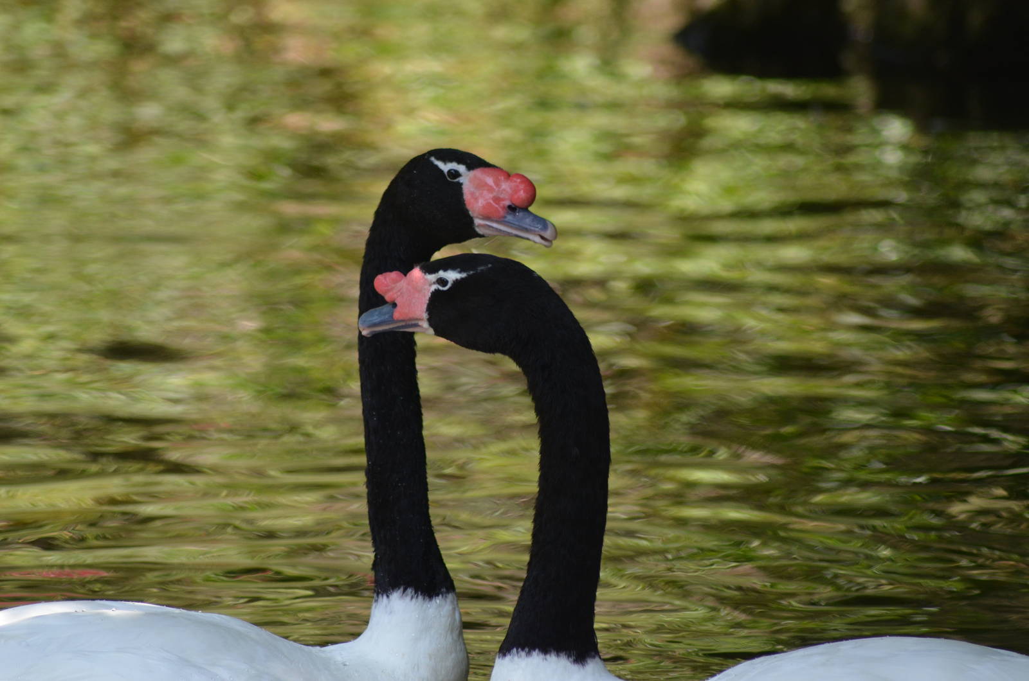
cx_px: 514
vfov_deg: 5.4
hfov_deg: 8.1
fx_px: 7274
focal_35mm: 255
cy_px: 340
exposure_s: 1/1000
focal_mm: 170
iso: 800
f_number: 4.5
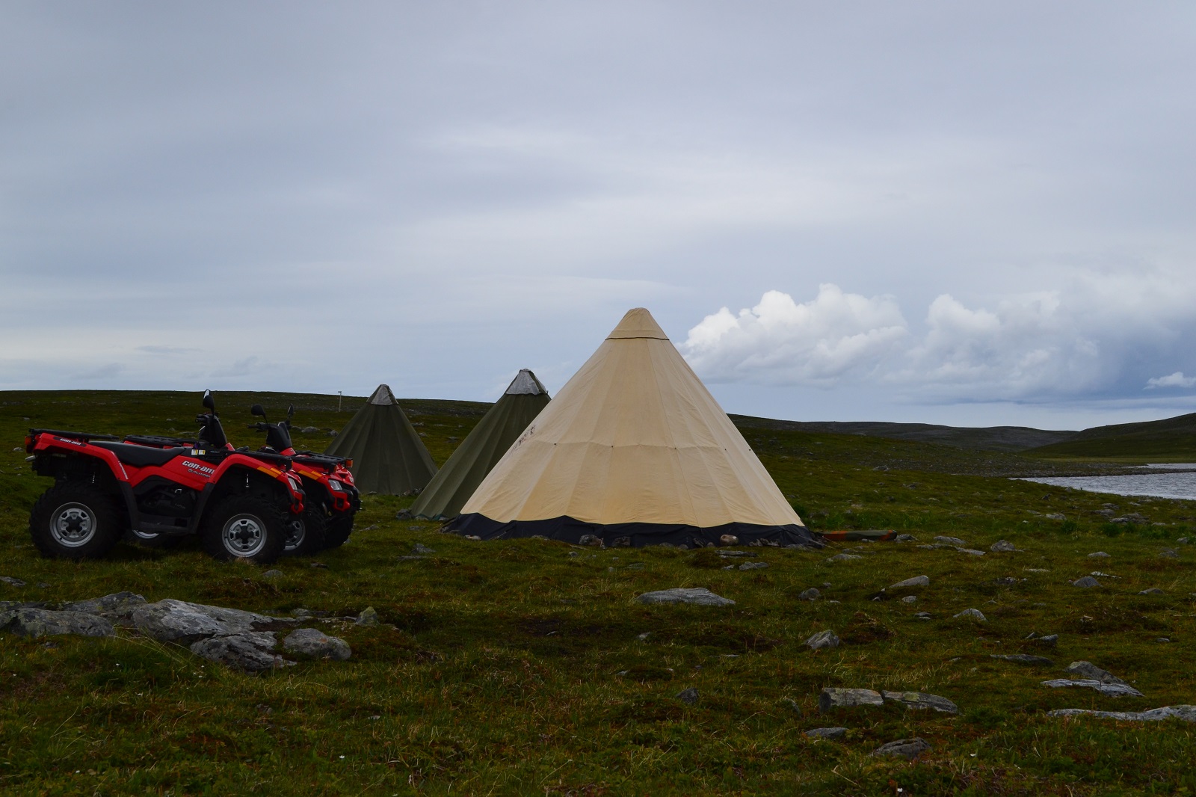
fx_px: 1594
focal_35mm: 48
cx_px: 598
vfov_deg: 28.1
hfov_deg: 41.1
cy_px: 398
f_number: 10
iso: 400
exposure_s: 1/320
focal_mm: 32
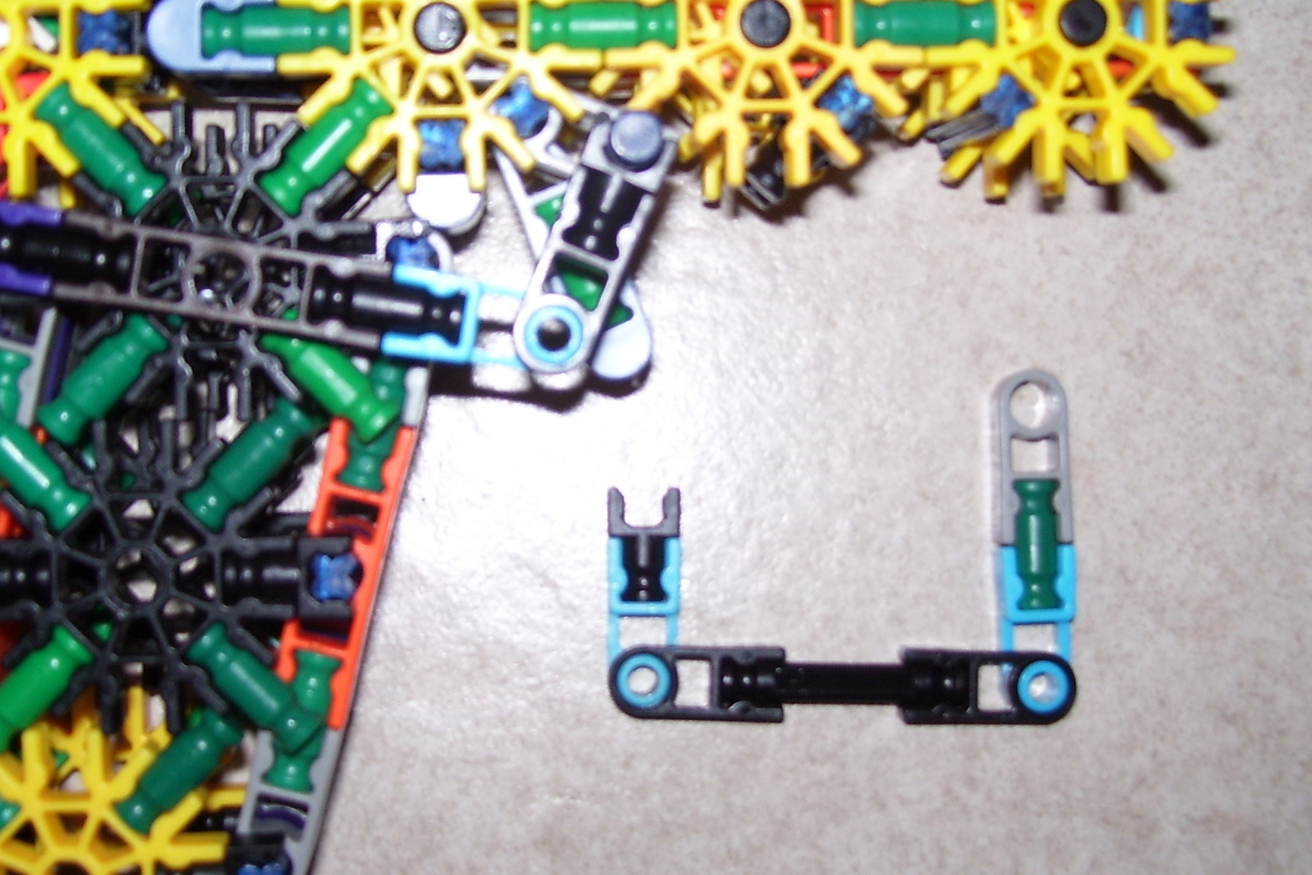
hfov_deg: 39.4
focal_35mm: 50
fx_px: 1822
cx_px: 529
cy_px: 431
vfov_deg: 27.0
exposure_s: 1/60
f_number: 2.7
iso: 80
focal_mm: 6
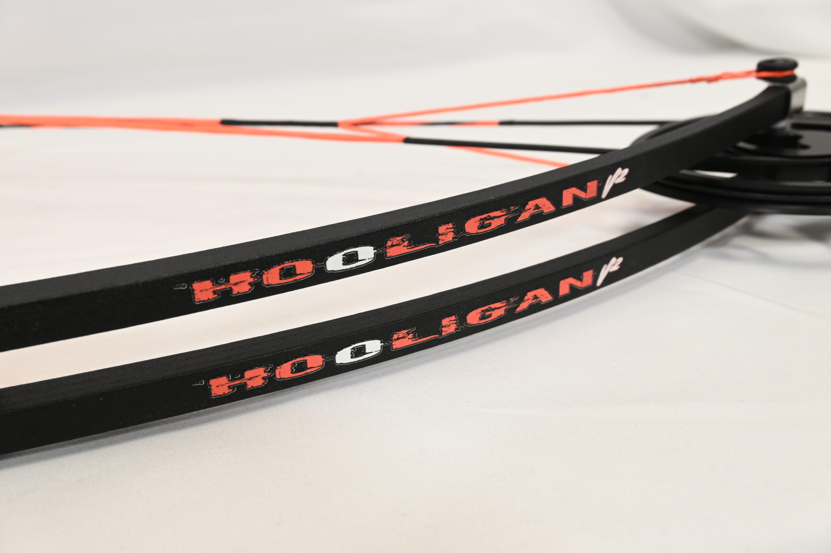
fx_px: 784
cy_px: 276
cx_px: 416
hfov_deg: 55.8
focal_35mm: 34
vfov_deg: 38.8
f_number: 7.1
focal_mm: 23
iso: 160
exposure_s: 1/13
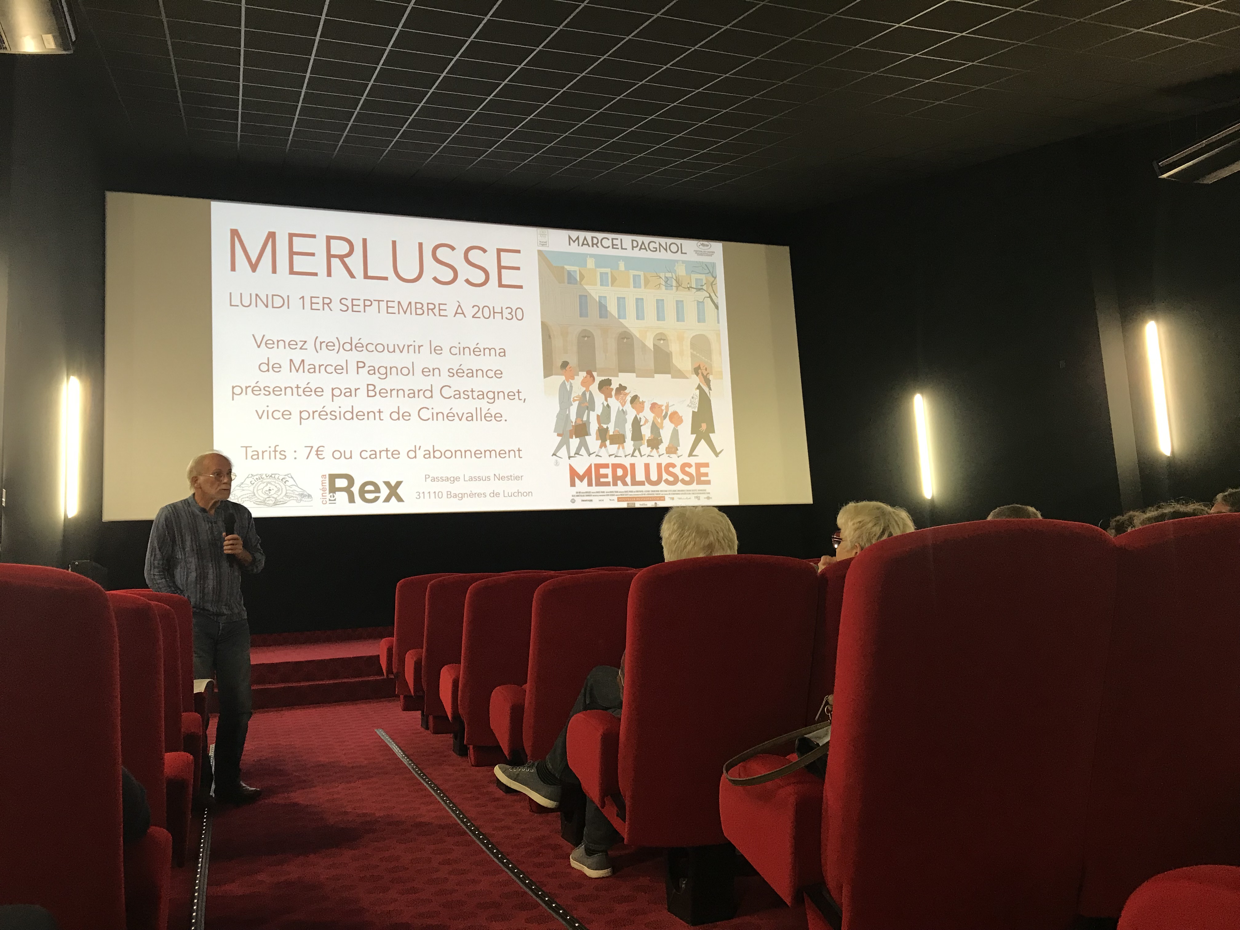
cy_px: 465
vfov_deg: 49.7
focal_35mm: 28
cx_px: 620
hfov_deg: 63.4
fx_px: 1003
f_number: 1.8
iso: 40
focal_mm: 3.99
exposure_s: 1/20
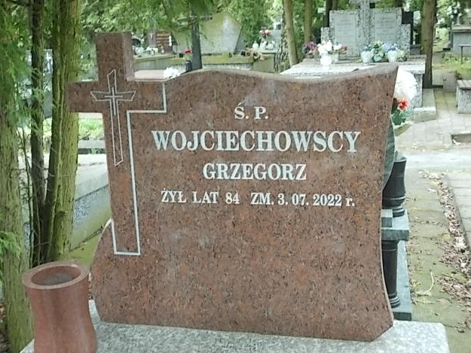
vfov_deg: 32.9
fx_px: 599
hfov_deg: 42.9
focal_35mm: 44
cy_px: 178
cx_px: 231
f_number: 3.3
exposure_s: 1/40
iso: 80
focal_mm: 6.1
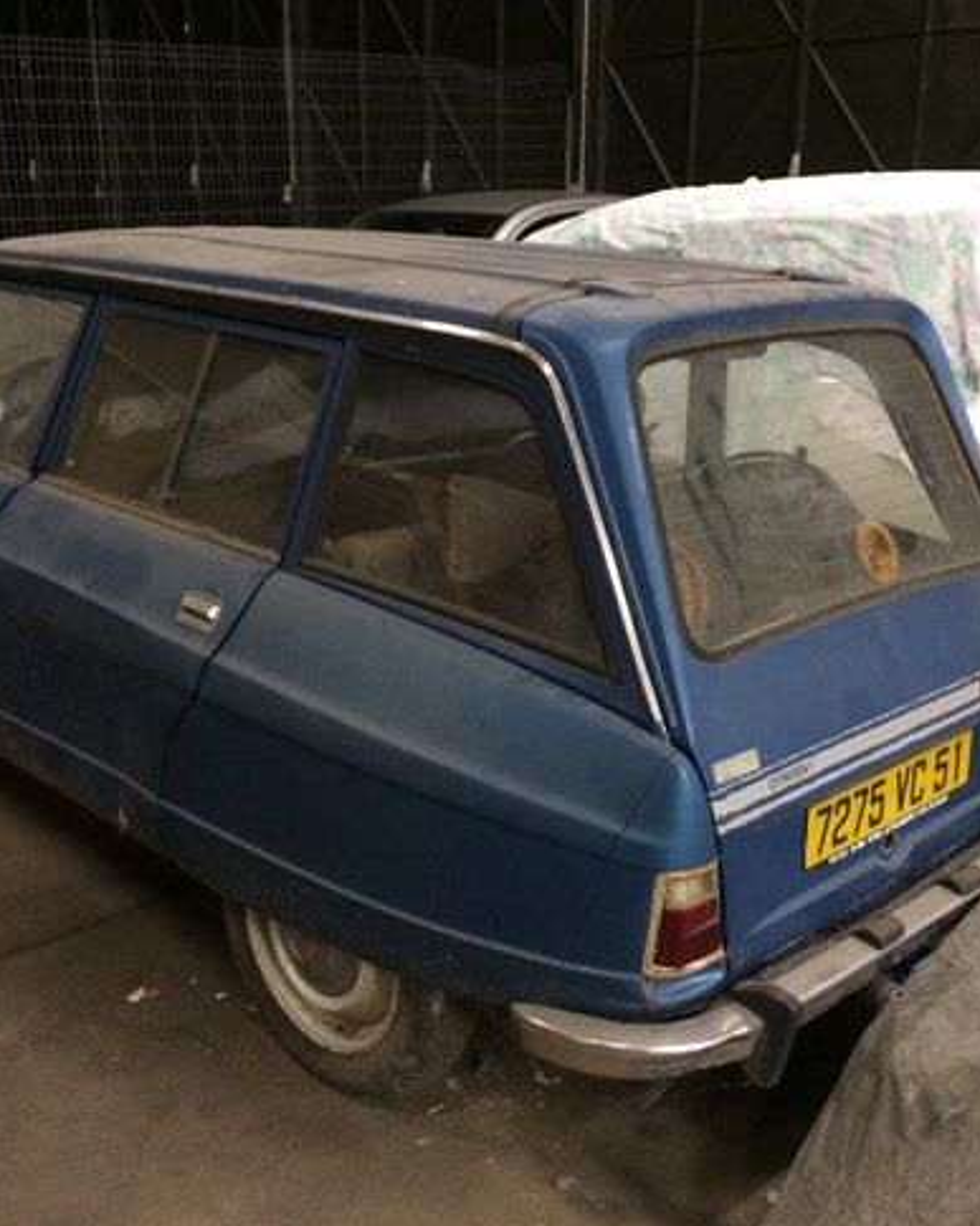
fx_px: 1378
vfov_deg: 47.9
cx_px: 436
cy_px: 616
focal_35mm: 38
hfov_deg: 39.1
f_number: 2.2
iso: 320
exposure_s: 1/17
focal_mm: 4.15
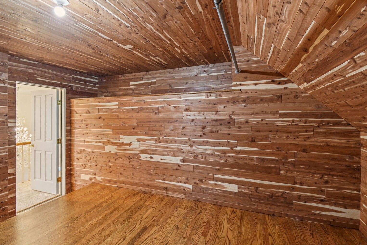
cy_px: 122
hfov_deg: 96.7
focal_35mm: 16
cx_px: 183
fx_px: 163
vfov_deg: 73.8
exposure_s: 1/2
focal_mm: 10
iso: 400
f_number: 8
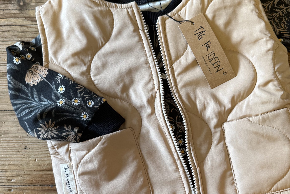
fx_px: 274
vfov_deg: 38.8
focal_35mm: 34
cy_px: 112
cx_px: 143
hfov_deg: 55.8
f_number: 1.78
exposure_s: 1/60
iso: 250
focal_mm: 6.76
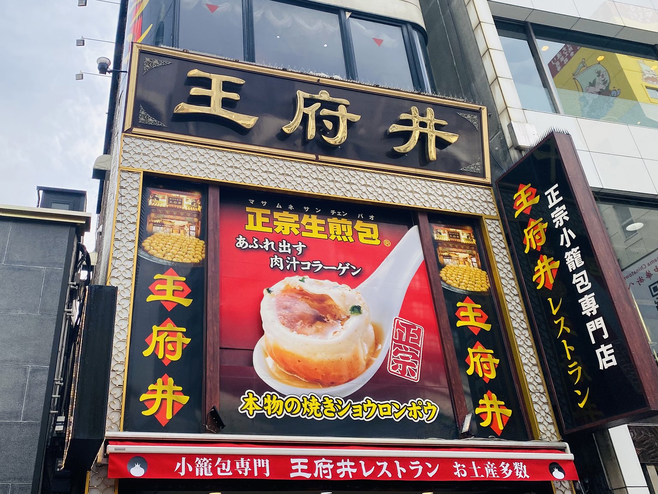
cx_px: 329
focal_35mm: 26
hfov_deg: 67.3
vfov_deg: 53.1
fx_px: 494
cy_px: 247
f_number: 1.8
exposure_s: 1/1543
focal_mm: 4.25
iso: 32
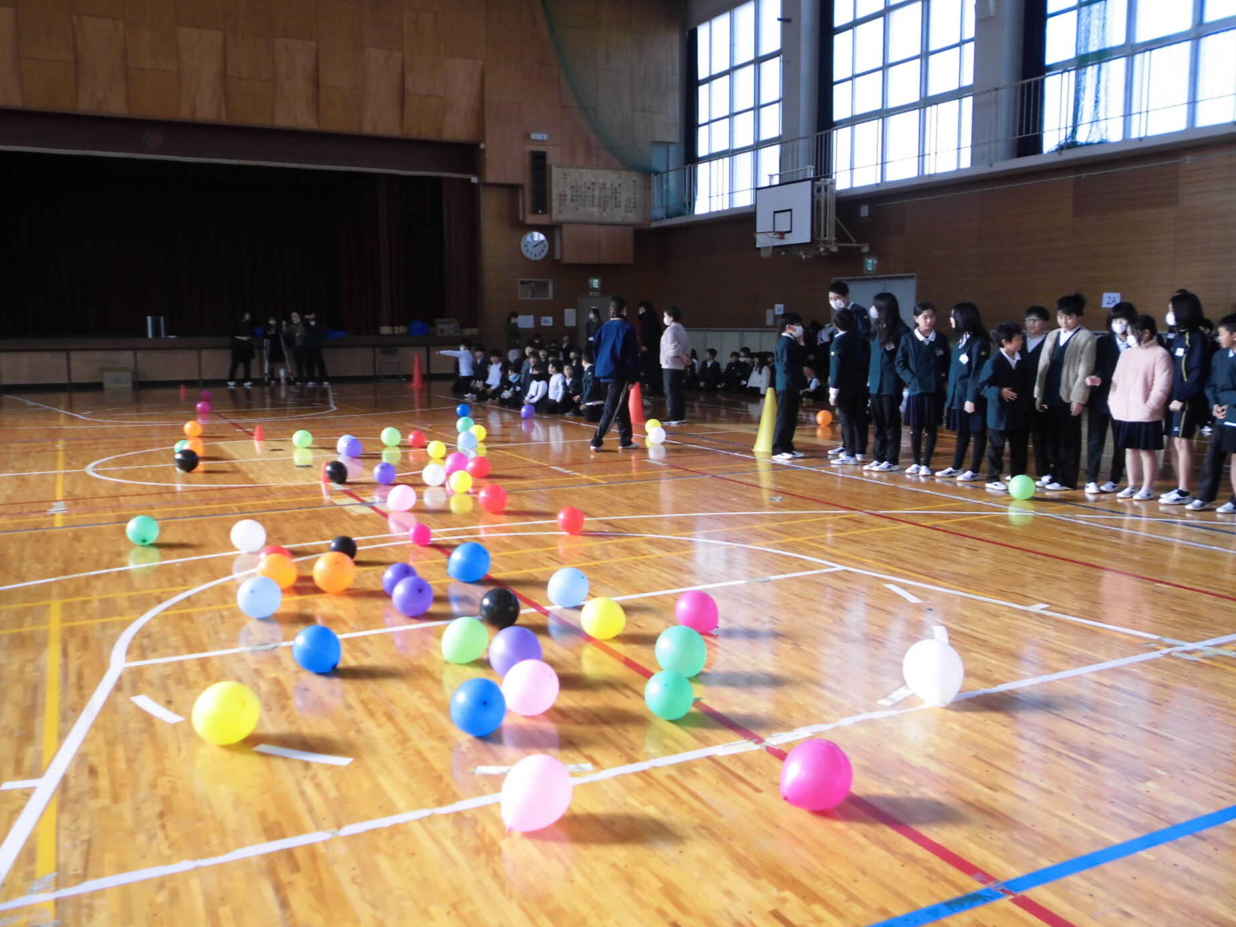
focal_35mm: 27
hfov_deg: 65.3
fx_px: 964
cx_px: 616
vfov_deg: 51.4
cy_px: 452
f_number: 3.2
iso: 64
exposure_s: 1/100
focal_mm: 4.6
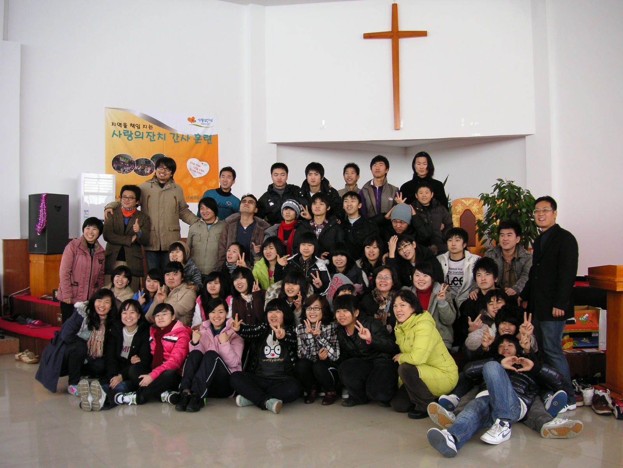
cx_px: 312
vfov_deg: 38.7
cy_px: 234
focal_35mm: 37
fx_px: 666
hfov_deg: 50.1
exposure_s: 1/45
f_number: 2.8
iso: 64
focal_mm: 6.1
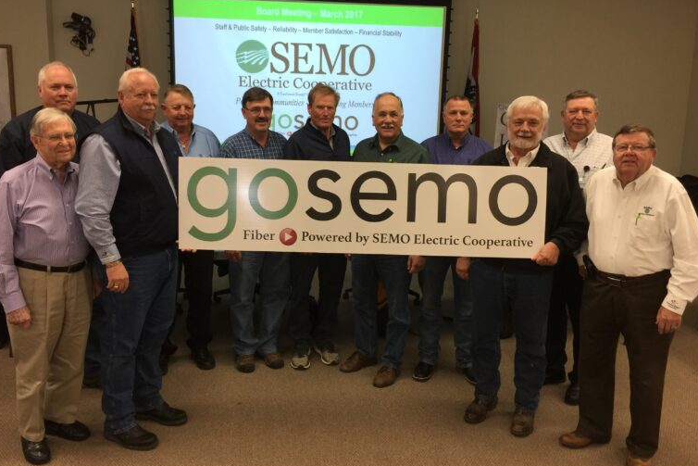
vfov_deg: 41.1
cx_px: 345
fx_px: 621
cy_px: 217
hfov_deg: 58.7
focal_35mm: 32
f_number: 2.2
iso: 40
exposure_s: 1/30
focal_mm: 4.15
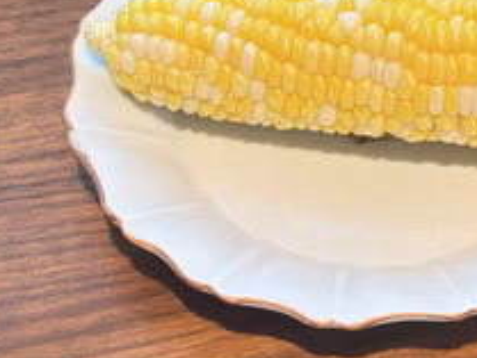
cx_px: 409
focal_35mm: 92
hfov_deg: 20.9
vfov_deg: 16.0
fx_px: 1268
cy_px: 89
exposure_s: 1/33
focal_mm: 6.86
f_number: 1.78
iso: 500
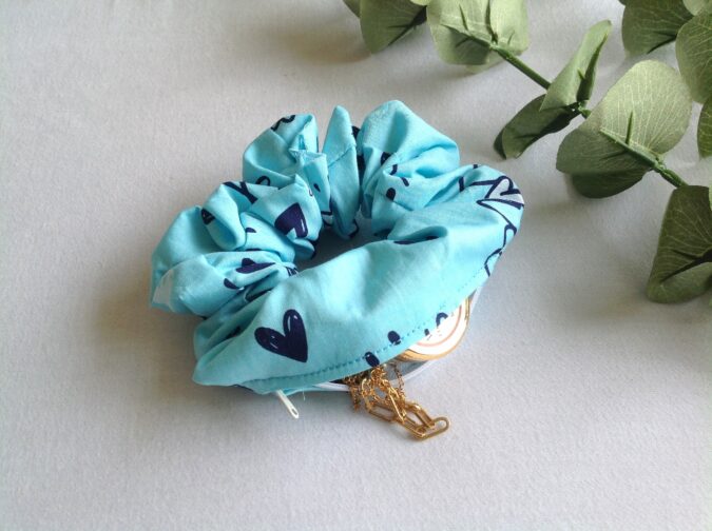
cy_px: 266
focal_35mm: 35
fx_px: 719
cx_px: 356
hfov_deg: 52.7
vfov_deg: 40.6
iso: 50
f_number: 2.4
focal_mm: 4.28
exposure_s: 1/210
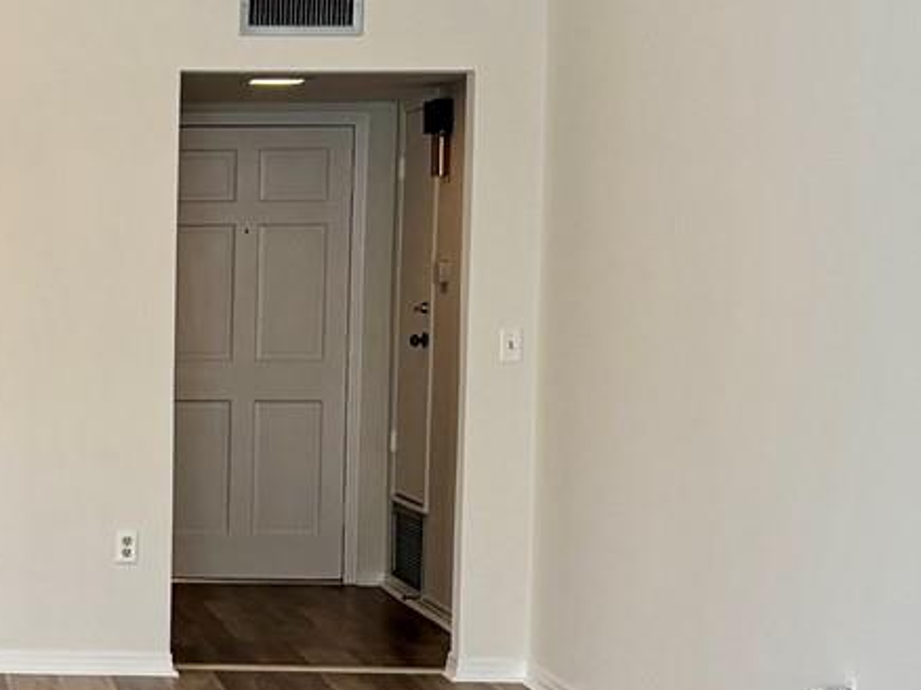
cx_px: -217
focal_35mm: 95
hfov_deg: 19.3
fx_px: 2526
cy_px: 520
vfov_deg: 15.5
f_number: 1.6
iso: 125
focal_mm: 5.96
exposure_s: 1/179
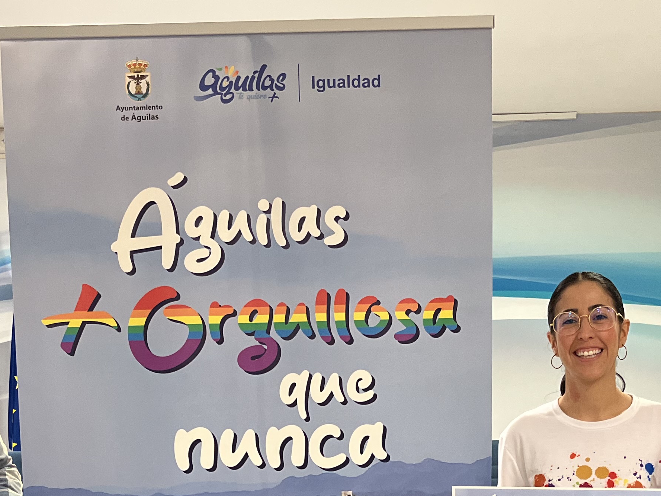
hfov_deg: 32.7
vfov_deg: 23.5
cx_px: 308
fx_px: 1127
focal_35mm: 59
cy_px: 531
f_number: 1.6
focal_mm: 5.1
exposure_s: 1/50
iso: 250
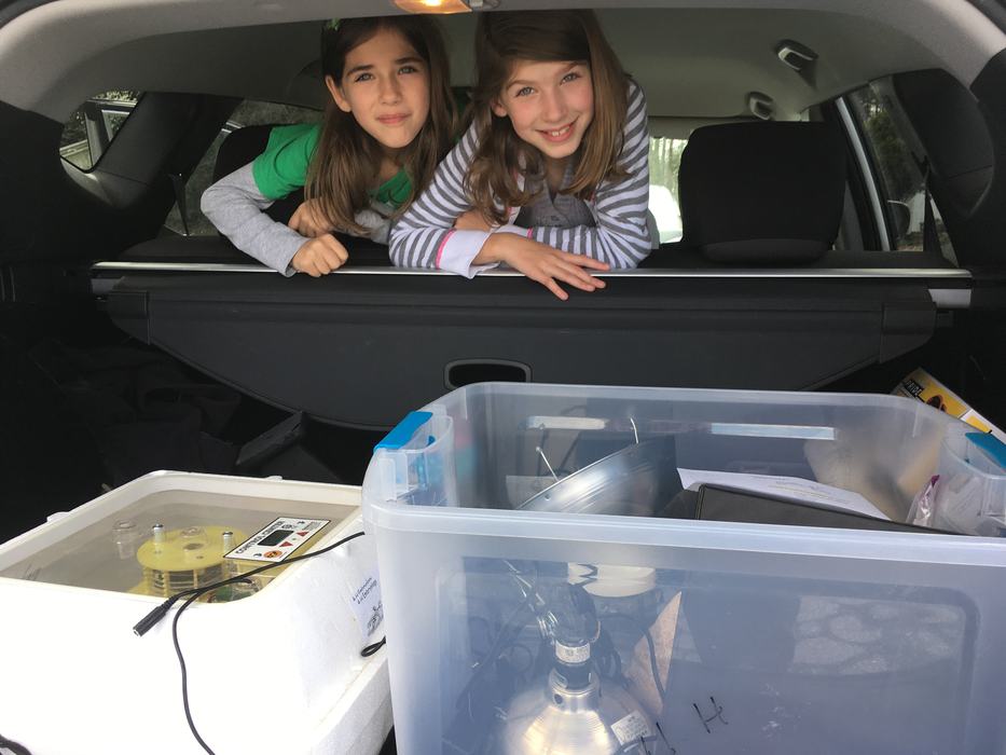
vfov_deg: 48.2
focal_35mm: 29
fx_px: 843
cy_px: 378
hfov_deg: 61.7
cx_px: 503
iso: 25
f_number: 2.2
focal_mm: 4.15
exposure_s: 1/154
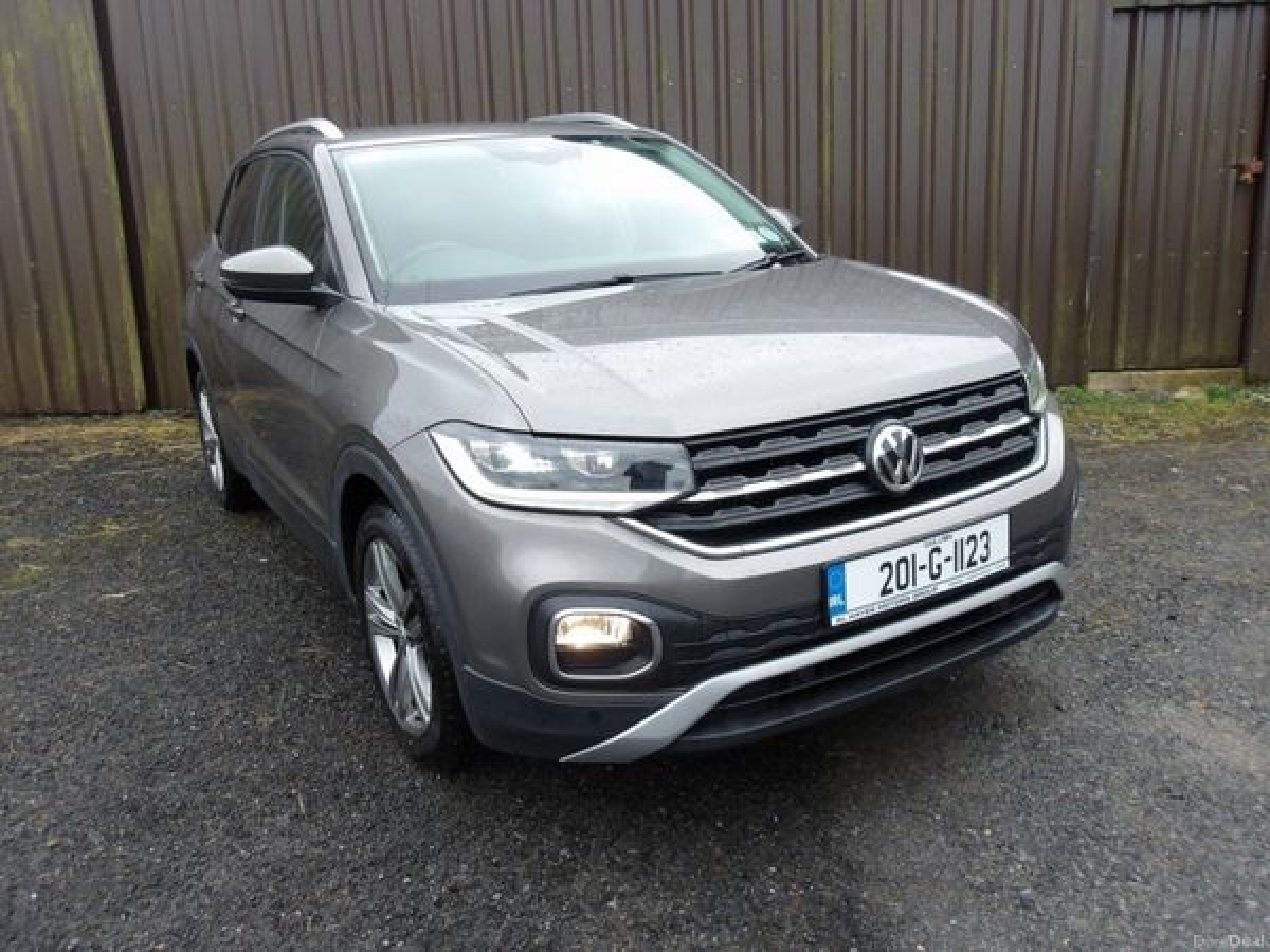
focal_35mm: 27
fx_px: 991
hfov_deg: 65.3
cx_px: 635
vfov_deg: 51.4
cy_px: 476
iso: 100
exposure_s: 1/210
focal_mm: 4.9
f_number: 3
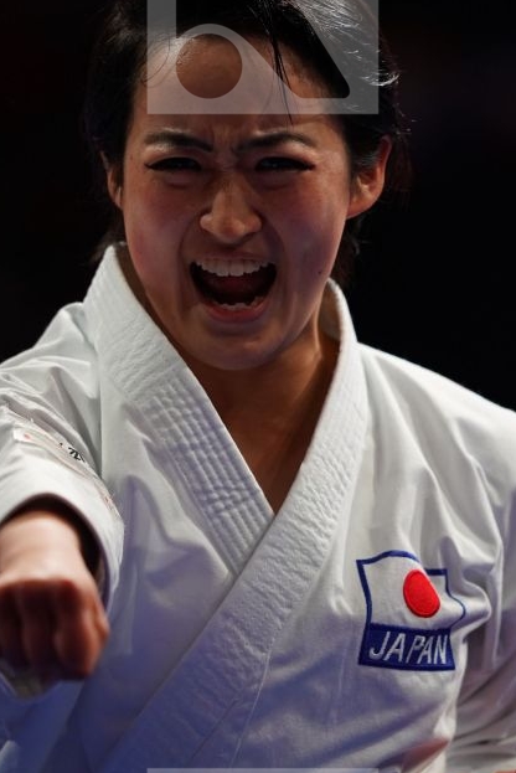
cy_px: 440
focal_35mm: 770
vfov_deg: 2.7
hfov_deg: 1.8
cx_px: 263
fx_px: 16535
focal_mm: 400
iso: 1250
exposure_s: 1/500
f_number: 2.8
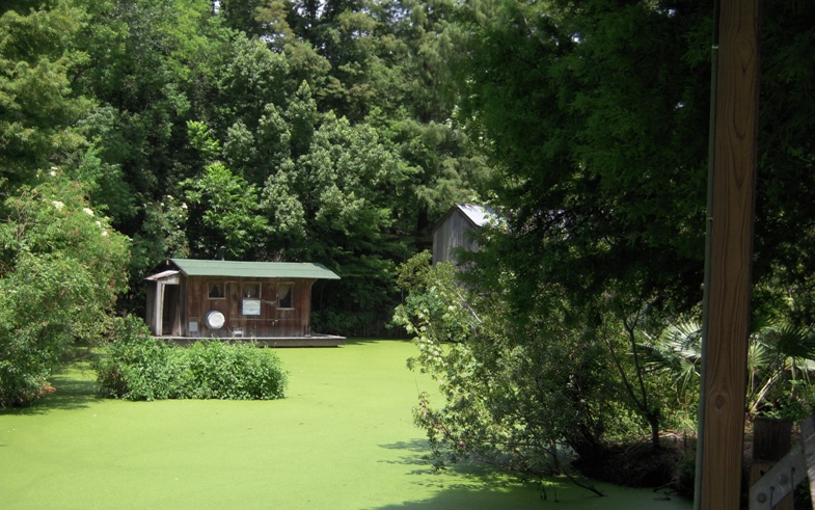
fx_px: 1200
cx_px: 402
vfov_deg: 24.0
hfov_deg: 37.5
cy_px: 302
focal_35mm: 54
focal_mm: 8.9
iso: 100
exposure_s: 1/500
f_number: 3.5
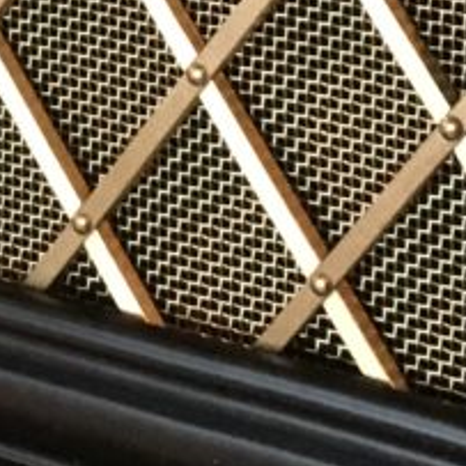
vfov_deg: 8.7
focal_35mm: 182
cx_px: 94
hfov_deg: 9.6
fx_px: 2772
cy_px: -654
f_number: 2.2
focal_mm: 4.15
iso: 200
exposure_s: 1/17
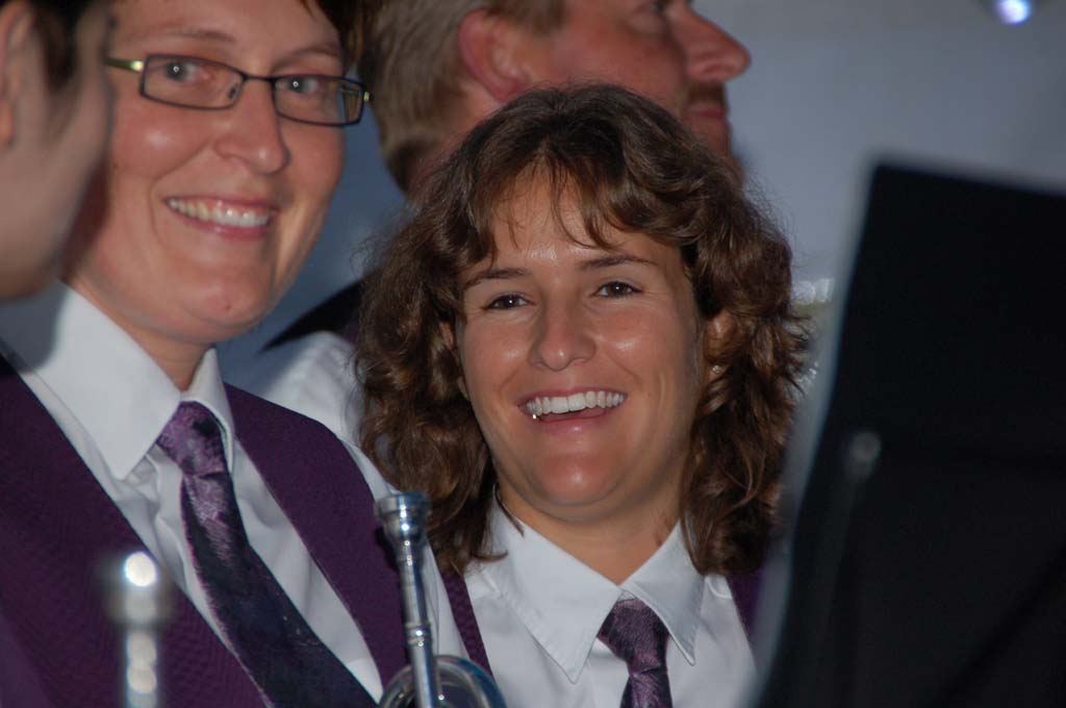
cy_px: 354
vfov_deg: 3.7
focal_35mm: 375
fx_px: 11090
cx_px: 533
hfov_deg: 5.5
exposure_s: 1/60
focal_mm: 250
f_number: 6.3
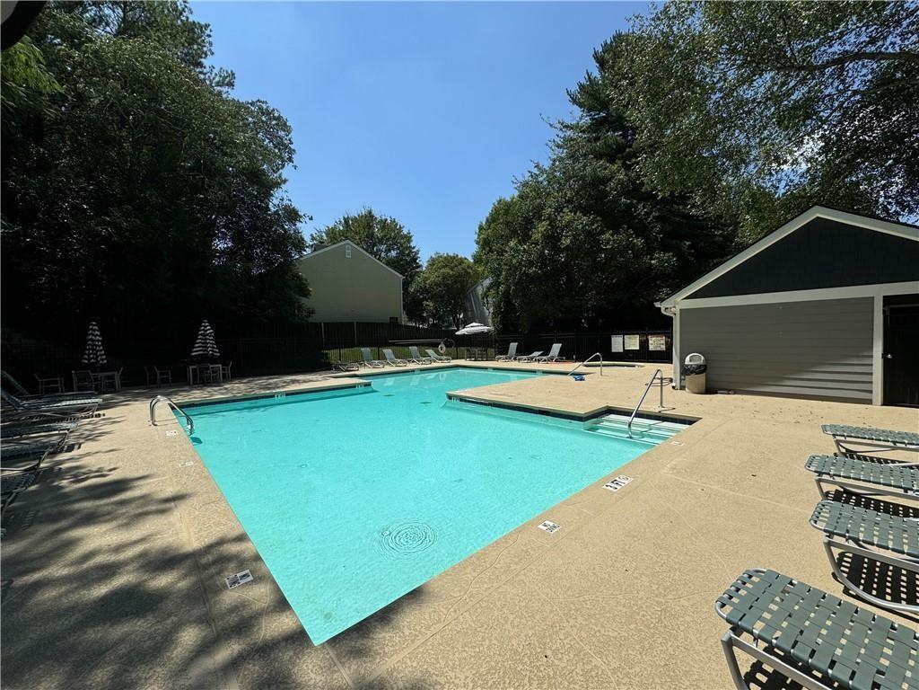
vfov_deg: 85.7
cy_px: 345
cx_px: 460
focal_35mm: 14
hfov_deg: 102.1
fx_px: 372
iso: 50
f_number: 2.2
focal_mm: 2.22
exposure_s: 1/2674
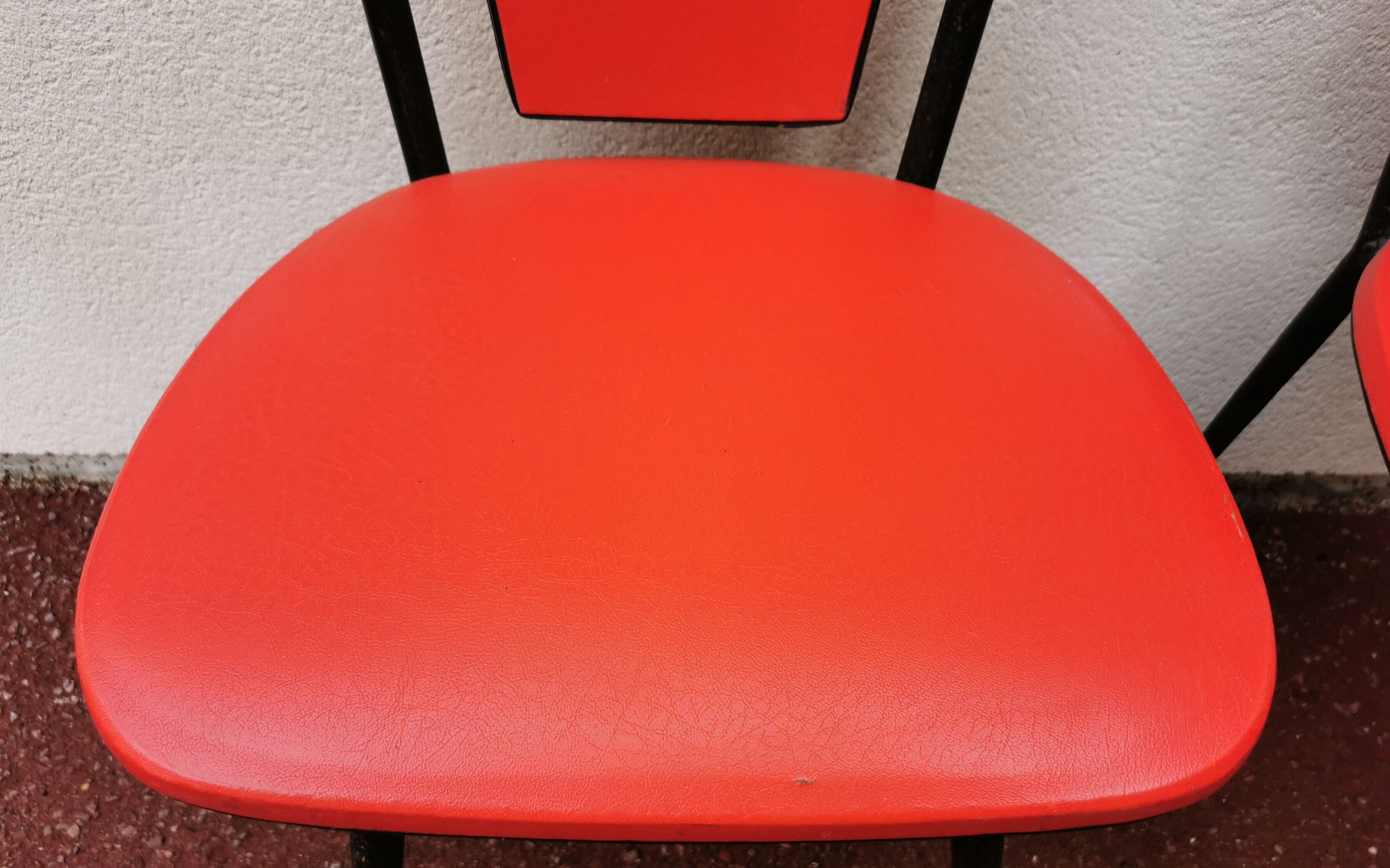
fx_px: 1099
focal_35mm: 29
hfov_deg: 64.6
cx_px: 688
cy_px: 513
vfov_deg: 43.0
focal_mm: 5.58
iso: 50
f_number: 1.8
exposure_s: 1/487
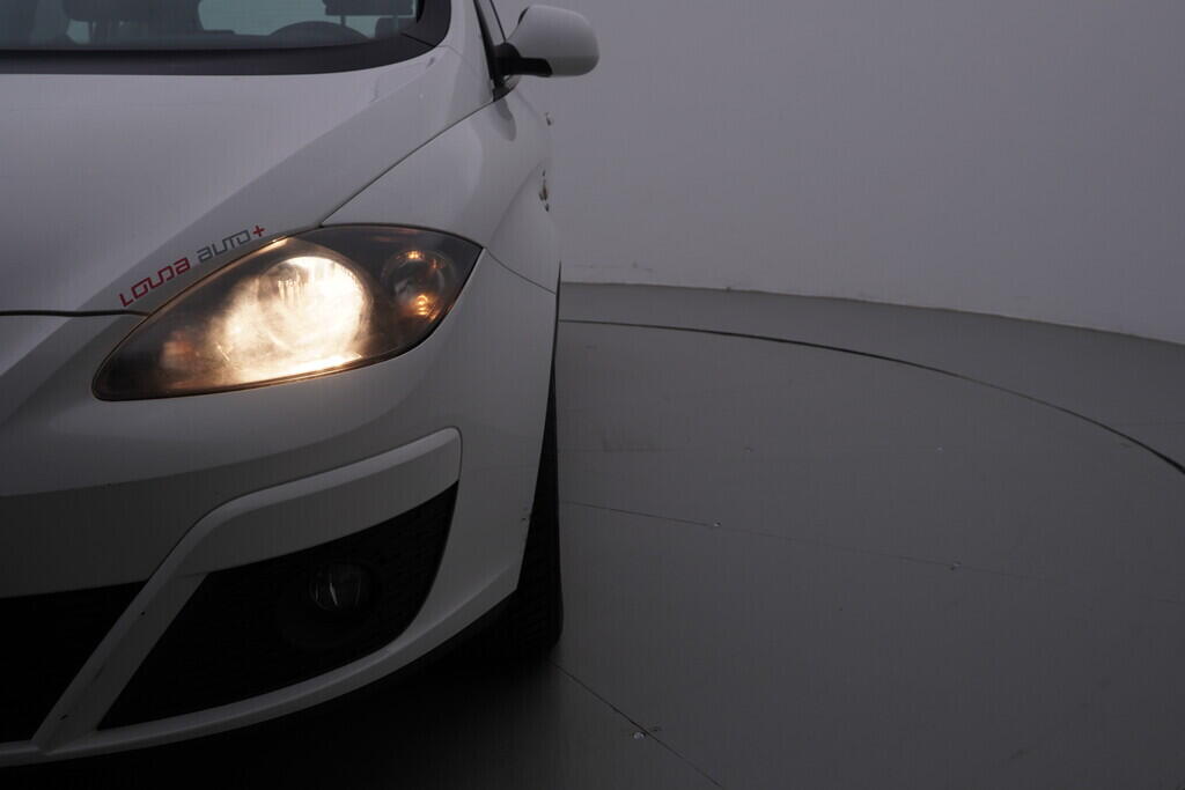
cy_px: 395
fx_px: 1185
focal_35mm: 36
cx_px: 592
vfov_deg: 36.9
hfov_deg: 53.1
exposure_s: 1/200
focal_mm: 24
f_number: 6.3
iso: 125
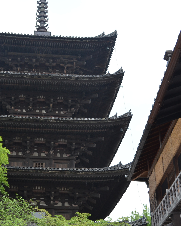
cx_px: 48
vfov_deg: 29.6
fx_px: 429
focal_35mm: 64
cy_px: 114
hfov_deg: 23.6
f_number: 5.6
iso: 360
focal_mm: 30
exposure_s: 1/125
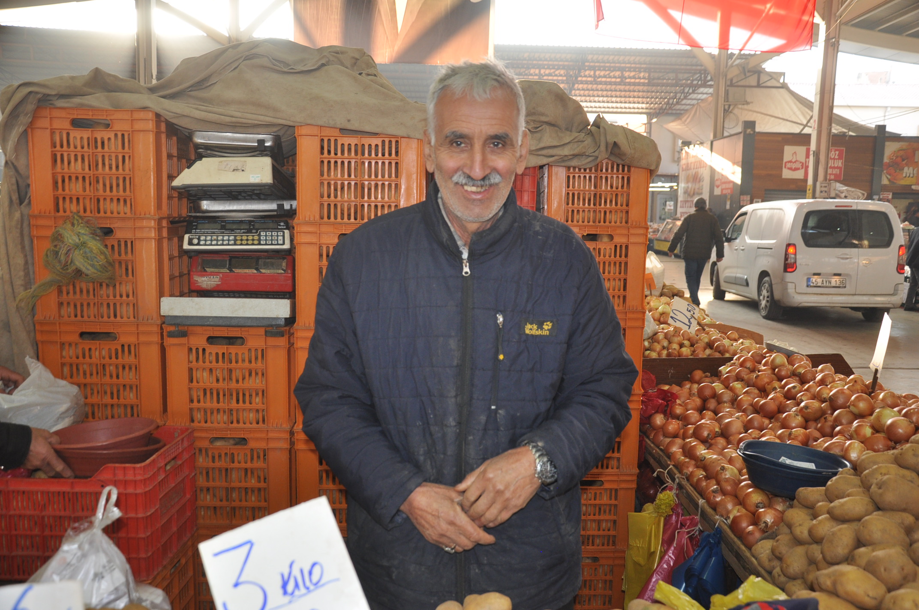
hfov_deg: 57.3
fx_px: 841
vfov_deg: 39.9
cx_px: 460
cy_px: 305
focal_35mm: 33
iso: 400
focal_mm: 22
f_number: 3.8
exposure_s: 1/125
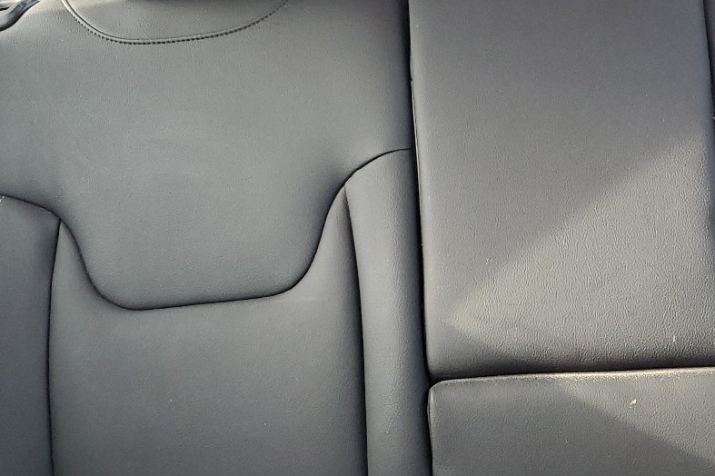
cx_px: 481
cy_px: 169
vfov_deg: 24.5
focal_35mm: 55
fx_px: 1092
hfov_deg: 35.9
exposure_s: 1/60.2
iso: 155
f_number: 1.5
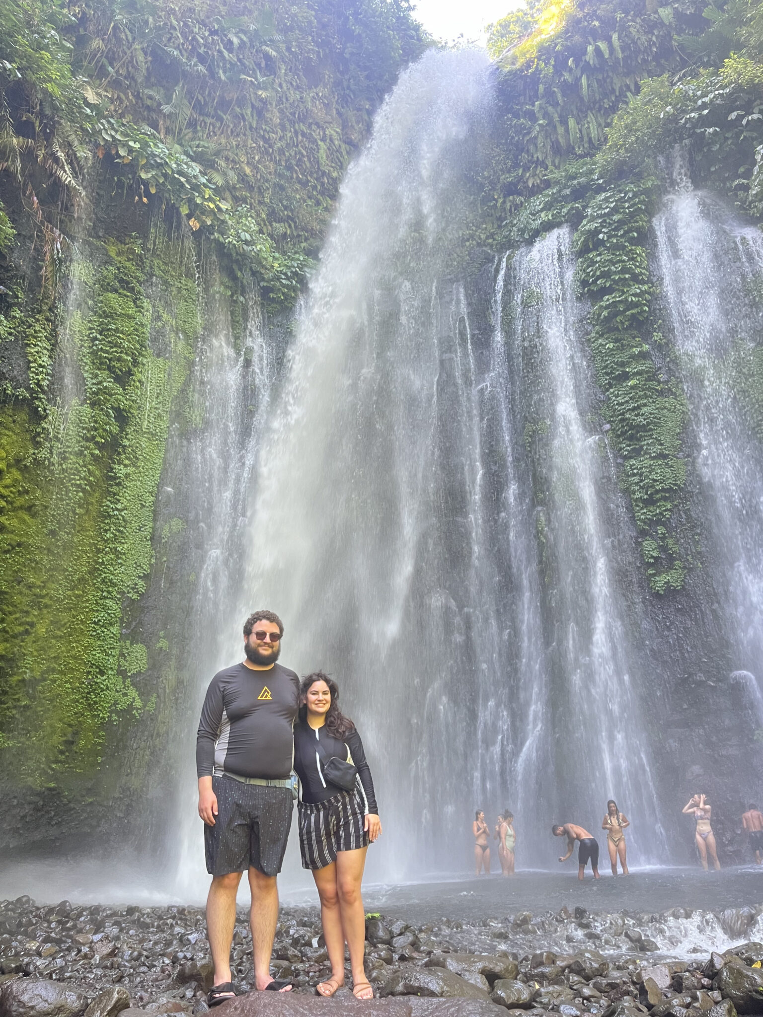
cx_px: 382
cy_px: 508
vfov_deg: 67.3
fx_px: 764
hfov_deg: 53.1
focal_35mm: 26
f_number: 1.6
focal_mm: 5.1
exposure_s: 1/95
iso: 125
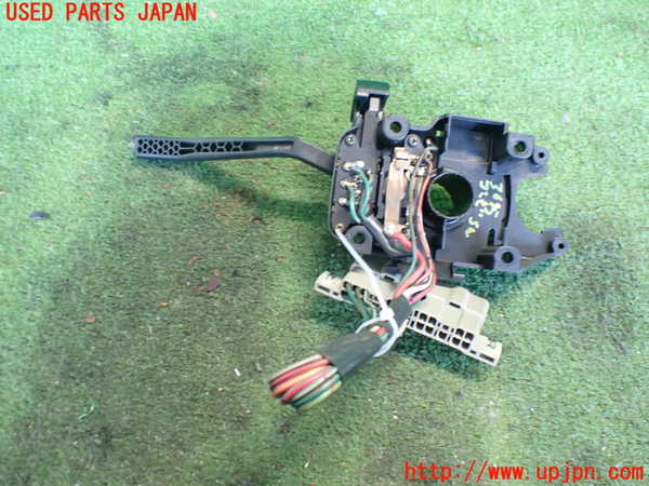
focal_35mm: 30
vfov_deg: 46.8
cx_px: 324
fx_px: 562
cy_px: 243
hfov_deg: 60.0
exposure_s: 1/30
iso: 800
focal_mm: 5.4
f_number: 2.3
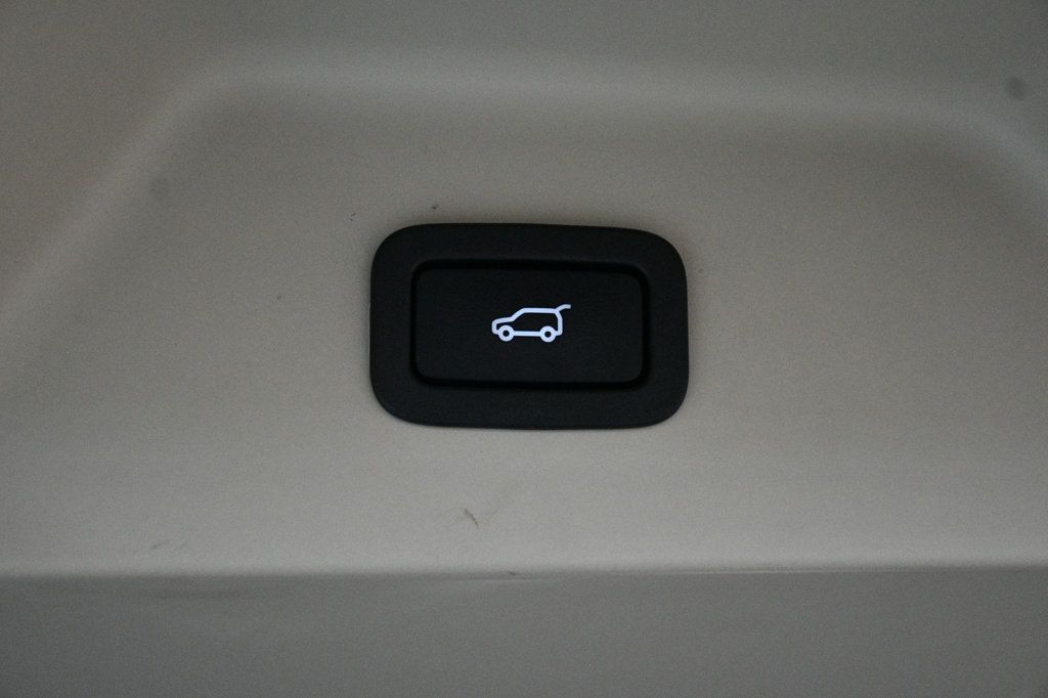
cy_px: 349
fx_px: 2270
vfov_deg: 17.5
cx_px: 524
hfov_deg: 26.0
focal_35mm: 78
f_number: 4.8
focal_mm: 52
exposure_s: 1/60
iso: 3200
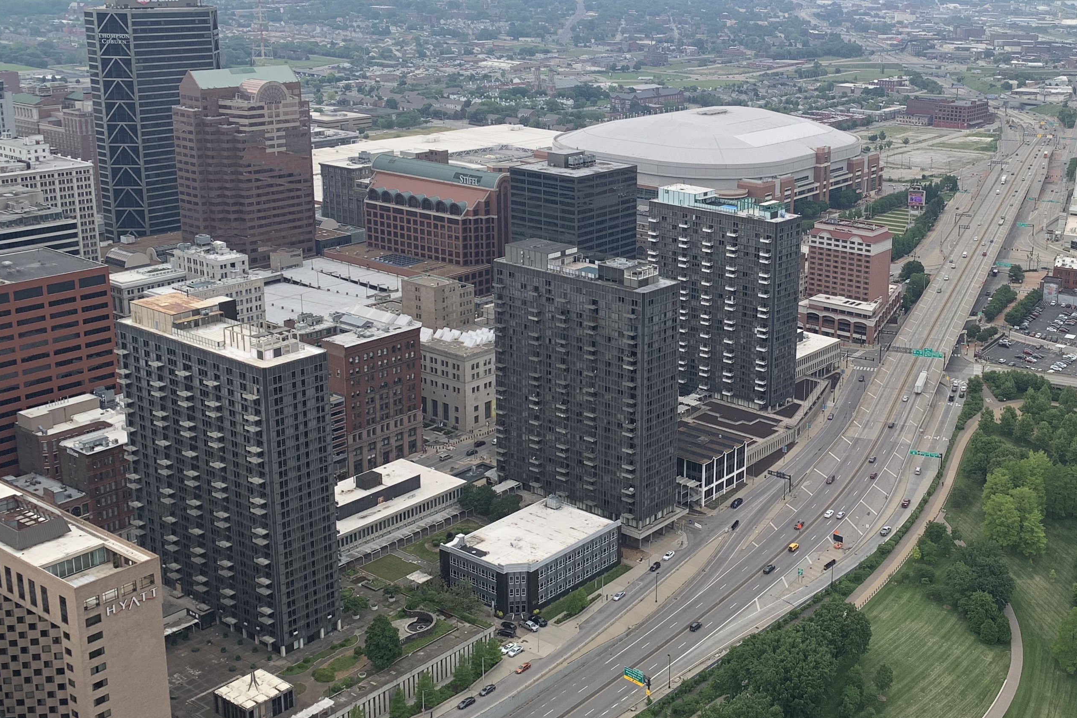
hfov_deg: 44.3
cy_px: 288
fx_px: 1286
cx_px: 776
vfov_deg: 31.1
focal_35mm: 43
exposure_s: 1/1779
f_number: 1.8
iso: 25
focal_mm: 4.25
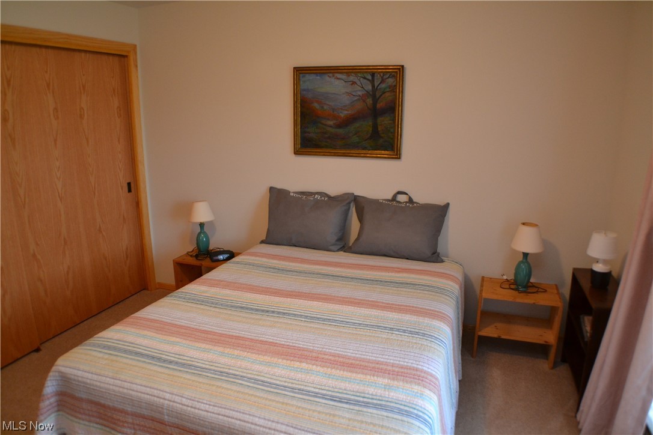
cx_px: 326
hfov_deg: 61.9
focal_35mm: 30
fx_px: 544
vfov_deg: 43.6
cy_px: 218
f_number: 3.8
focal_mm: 20
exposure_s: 1/60
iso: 1000
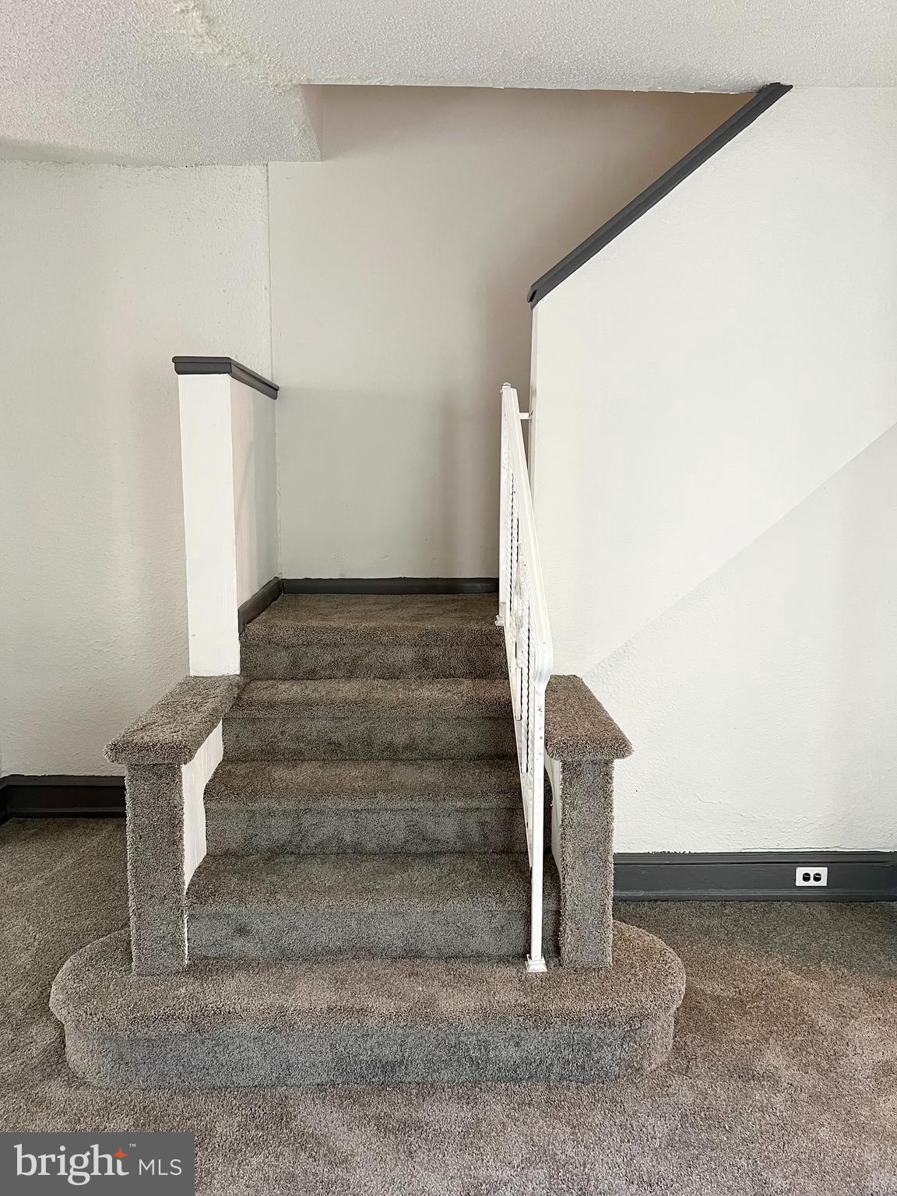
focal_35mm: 26
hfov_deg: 53.1
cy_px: 598
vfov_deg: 67.3
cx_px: 448
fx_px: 898
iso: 160
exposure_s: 1/60
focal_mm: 5.7
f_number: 1.5
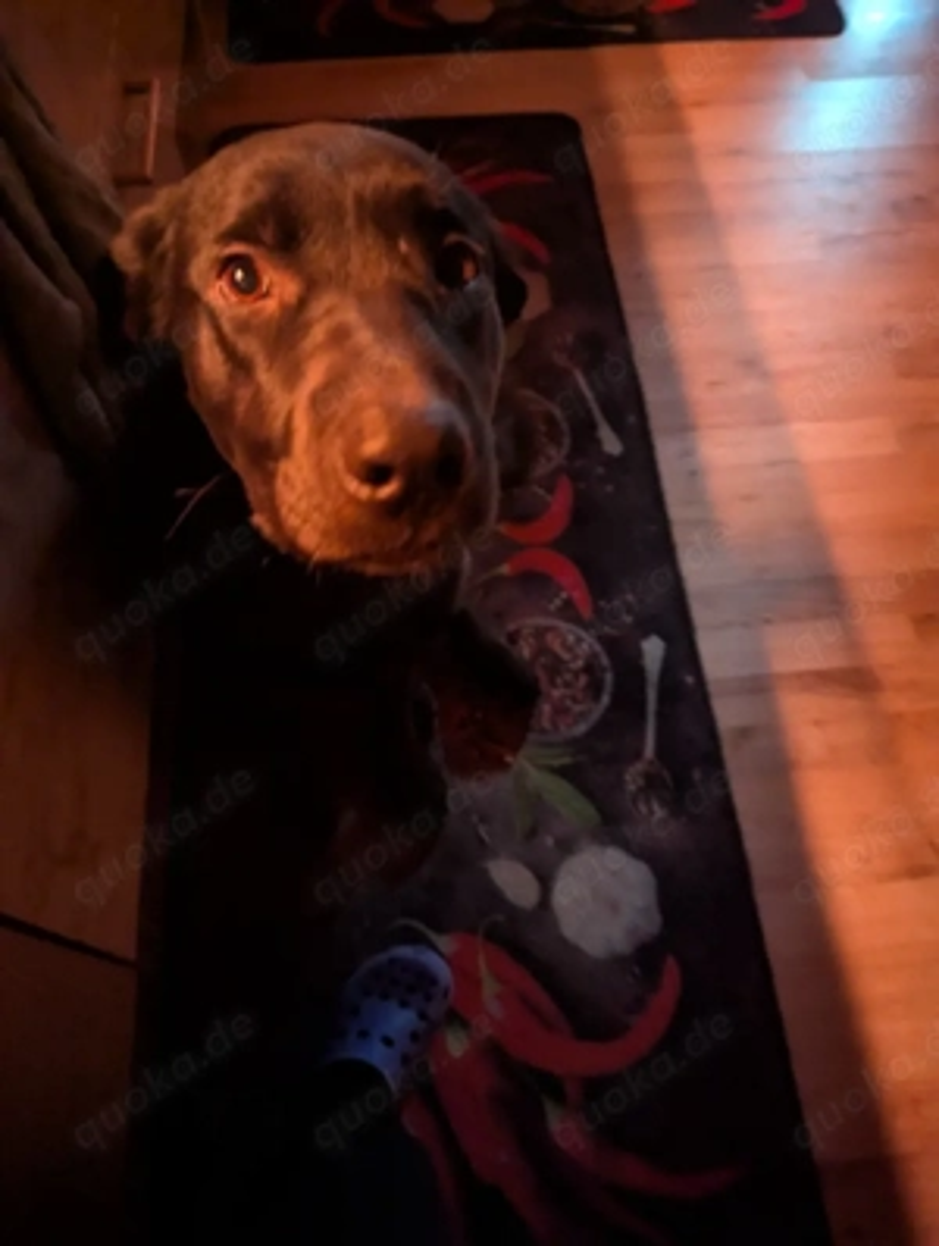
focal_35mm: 24
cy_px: 623
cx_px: 470
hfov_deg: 57.0
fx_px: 865
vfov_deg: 71.5
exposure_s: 1/16.4
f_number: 1.85
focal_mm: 6.81
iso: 2544
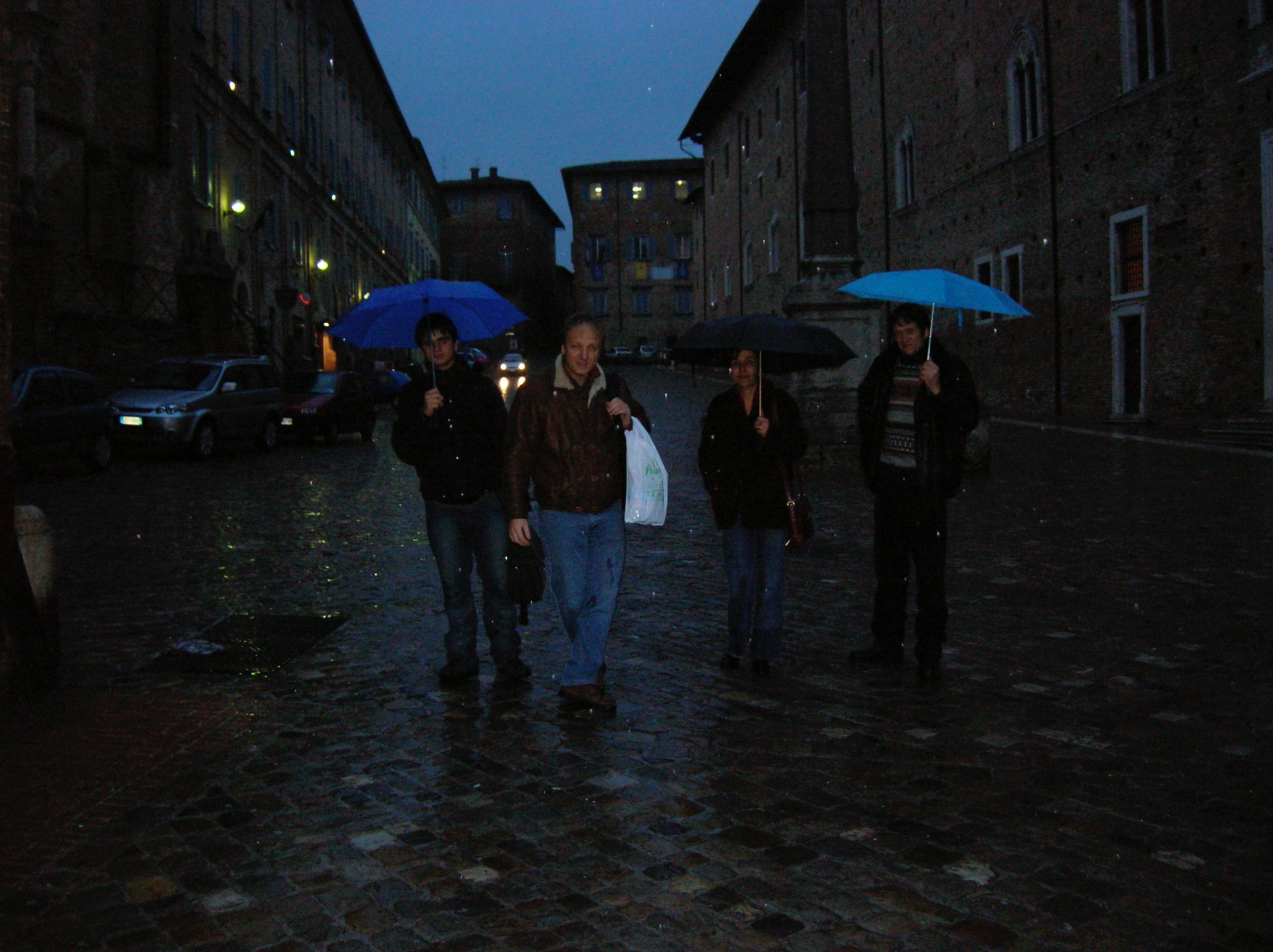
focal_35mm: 34
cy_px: 476
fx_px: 1249
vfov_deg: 41.7
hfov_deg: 54.0
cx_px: 636
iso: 200
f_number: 2.9
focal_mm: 5.7
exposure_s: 1/60.1
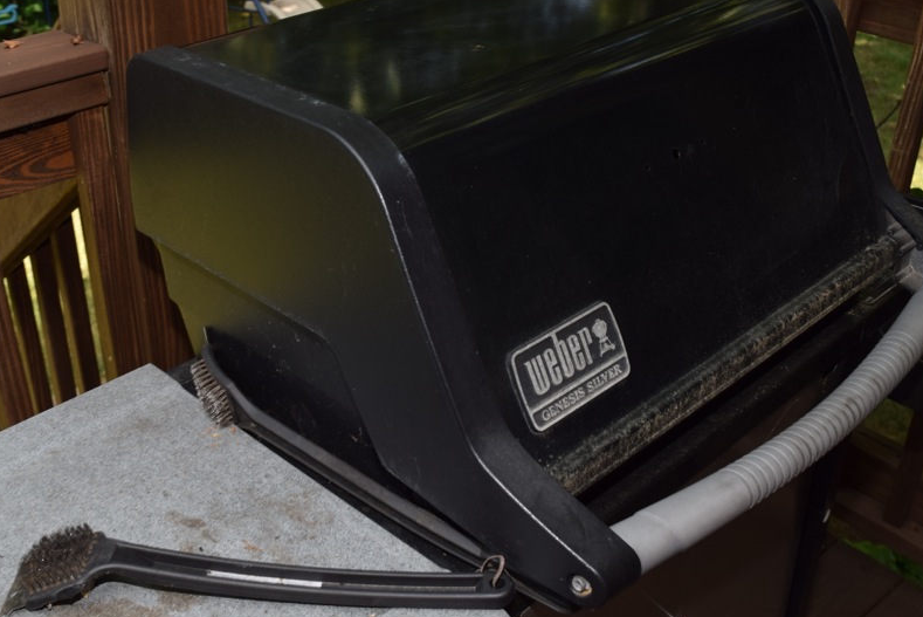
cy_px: 349
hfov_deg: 50.4
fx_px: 975
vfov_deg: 35.0
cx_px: 384
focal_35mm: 38
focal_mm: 20
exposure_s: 1/100
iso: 100
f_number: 5.6
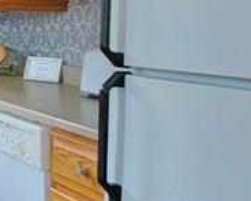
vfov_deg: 19.8
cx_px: -258
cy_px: 22
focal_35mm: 76
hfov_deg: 17.5
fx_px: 564
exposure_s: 1/120
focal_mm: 2.22
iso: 160
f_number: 2.2
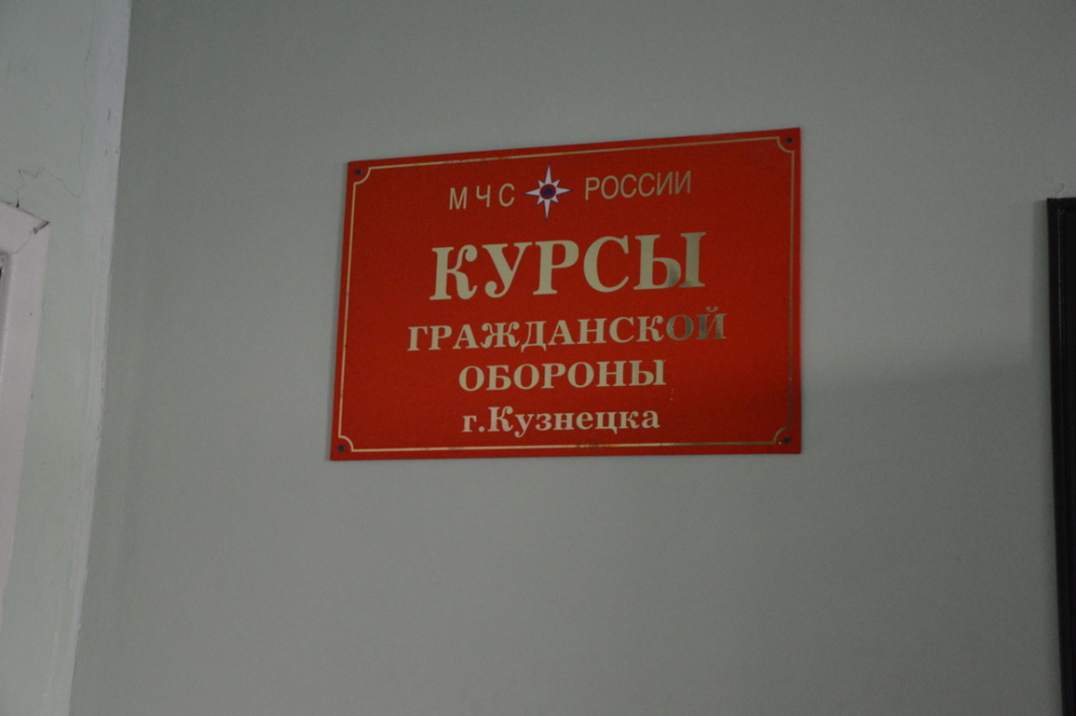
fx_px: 1792
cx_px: 538
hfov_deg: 33.4
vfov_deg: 22.6
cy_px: 358
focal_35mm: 60
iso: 3200
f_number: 4.5
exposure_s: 1/50
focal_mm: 40
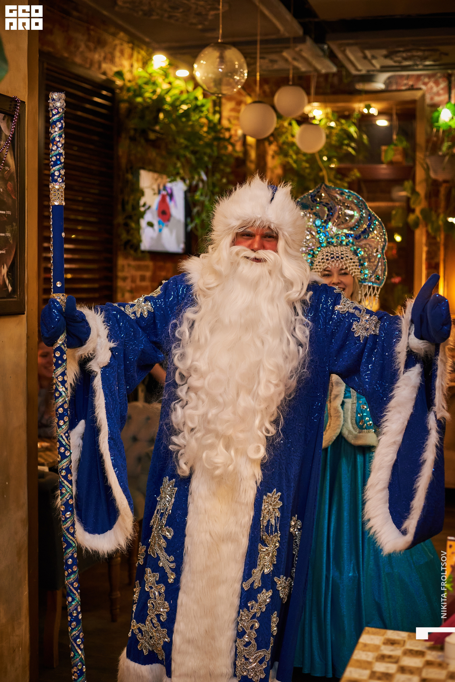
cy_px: 341
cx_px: 228
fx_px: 947
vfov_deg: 39.6
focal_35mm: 50
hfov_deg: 27.0
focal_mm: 50
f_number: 2.8
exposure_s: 1/200
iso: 3200
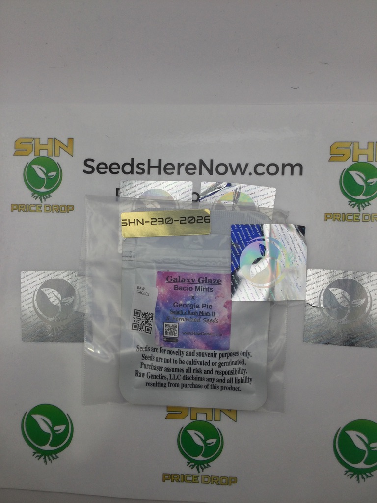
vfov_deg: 58.4
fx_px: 450
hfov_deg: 45.4
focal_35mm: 31
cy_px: 252
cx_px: 188
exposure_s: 1/148
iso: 25
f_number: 2.4
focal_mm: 3.3
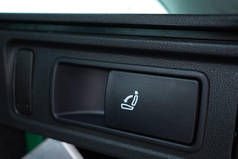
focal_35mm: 36
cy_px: 80
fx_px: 238
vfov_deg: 36.9
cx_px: 119
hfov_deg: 53.1
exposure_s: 1/40
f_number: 2.8
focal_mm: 24
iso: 500
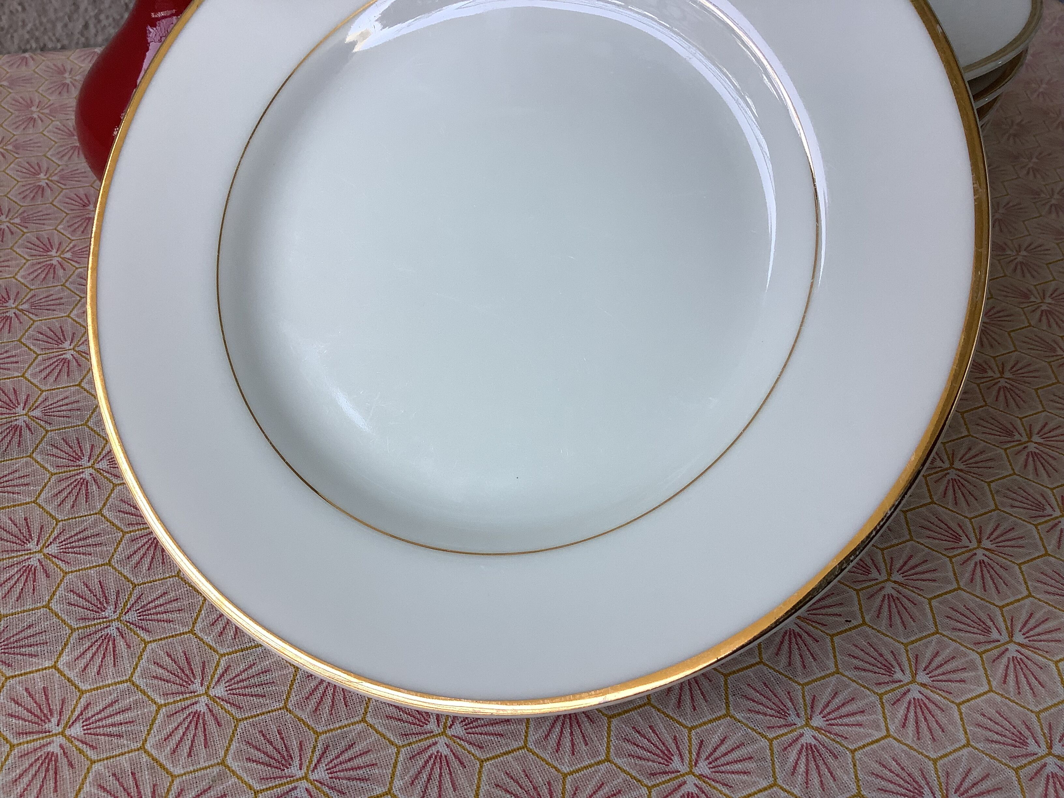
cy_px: 399
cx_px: 532
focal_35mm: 31
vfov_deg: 45.4
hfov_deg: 58.4
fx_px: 953
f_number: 2.4
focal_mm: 3.3
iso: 40
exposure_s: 1/120
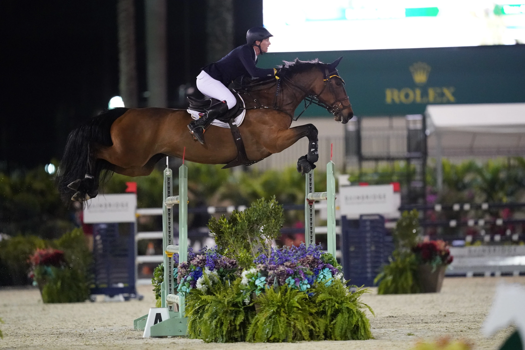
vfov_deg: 3.4
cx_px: 262
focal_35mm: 400
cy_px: 175
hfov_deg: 5.2
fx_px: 5833
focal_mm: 400
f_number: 2.8
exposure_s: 1/1250
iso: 10000
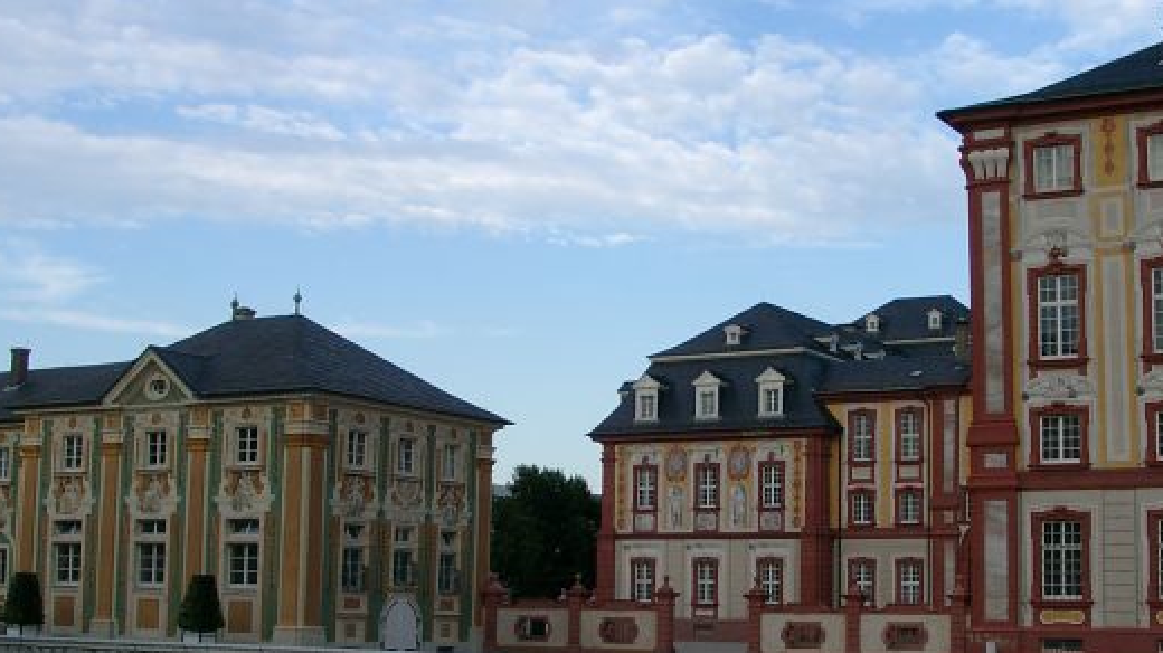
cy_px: 347
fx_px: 1757
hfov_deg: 36.6
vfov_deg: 21.1
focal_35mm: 57
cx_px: 651
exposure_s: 1/369
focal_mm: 7.13
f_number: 4
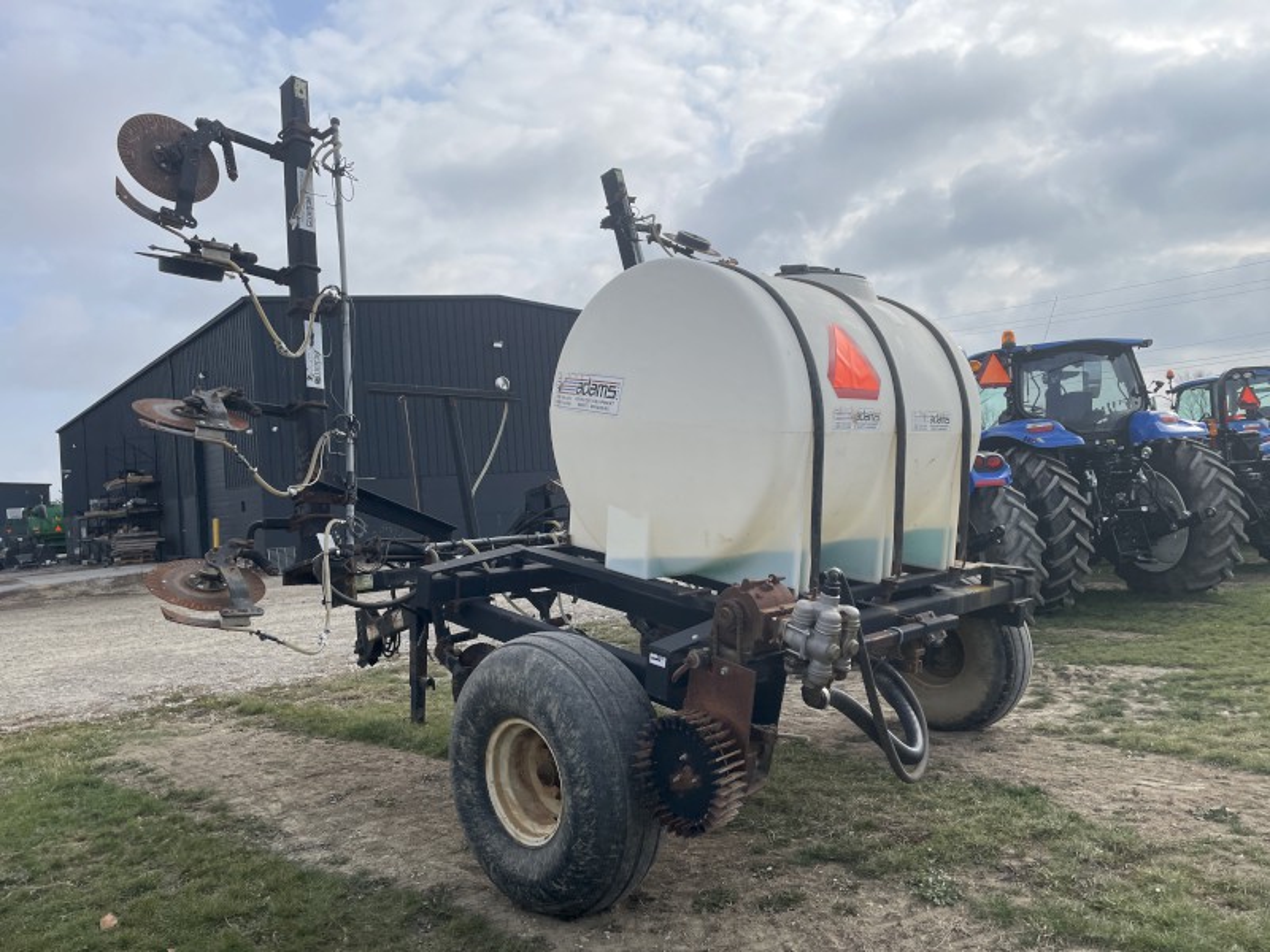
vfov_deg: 53.1
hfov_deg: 67.3
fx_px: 954
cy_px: 476
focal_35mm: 26
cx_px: 635
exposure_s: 1/3731
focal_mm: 4.2
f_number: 1.6
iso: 32
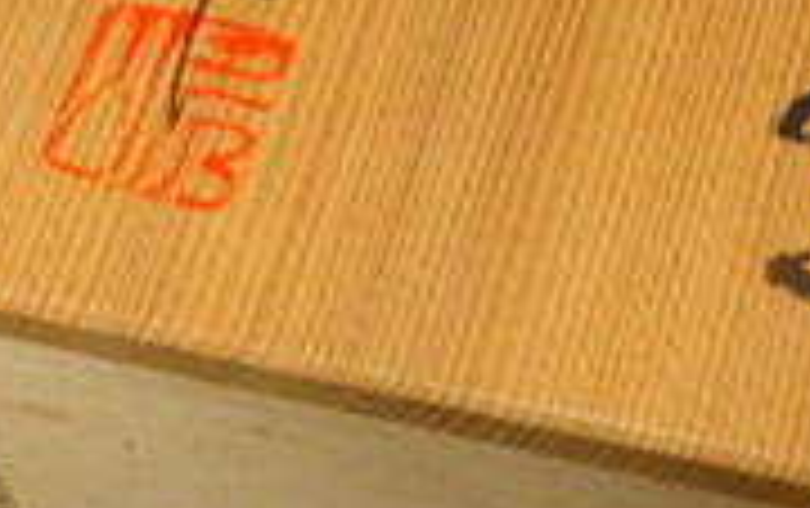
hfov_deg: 13.1
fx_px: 3492
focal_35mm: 158
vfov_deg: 8.3
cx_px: 734
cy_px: 22
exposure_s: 1/50
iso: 160
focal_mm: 7.5
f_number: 4.2
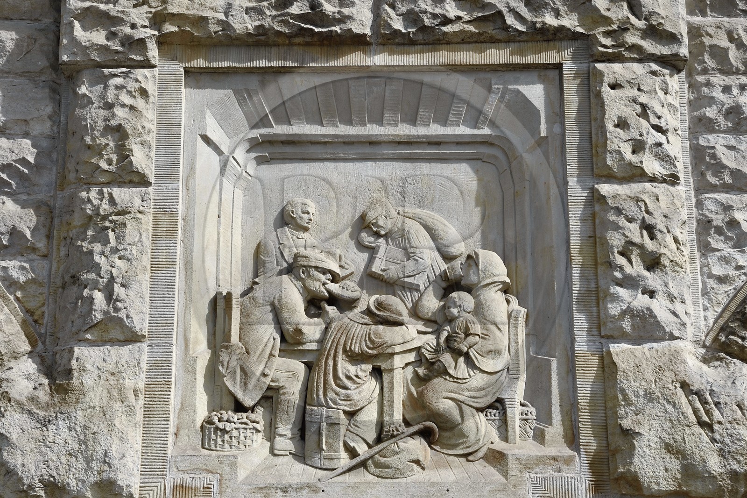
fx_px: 1452
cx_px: 374
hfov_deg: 28.8
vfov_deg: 19.4
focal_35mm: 70
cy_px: 249
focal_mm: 70
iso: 200
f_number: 11
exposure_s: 1/250
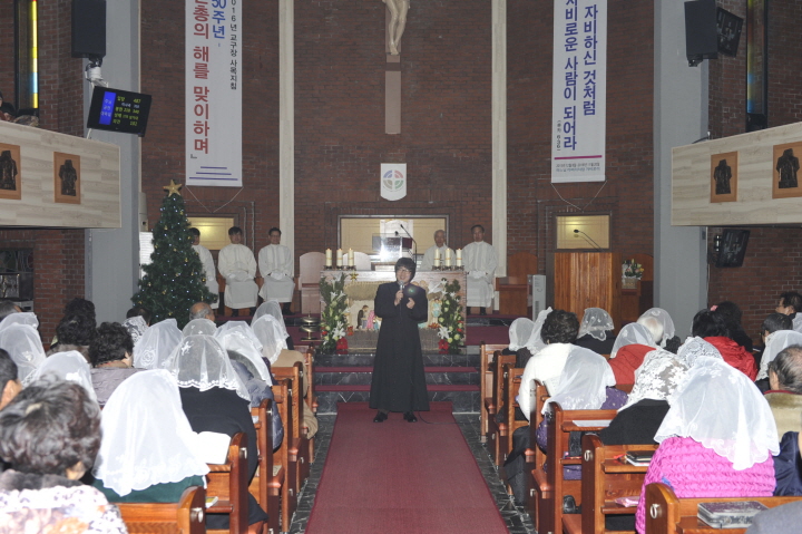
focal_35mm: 40
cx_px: 401
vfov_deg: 33.4
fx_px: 890
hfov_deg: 48.5
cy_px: 267
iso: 400
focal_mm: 40
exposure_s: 1/60
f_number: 5.6
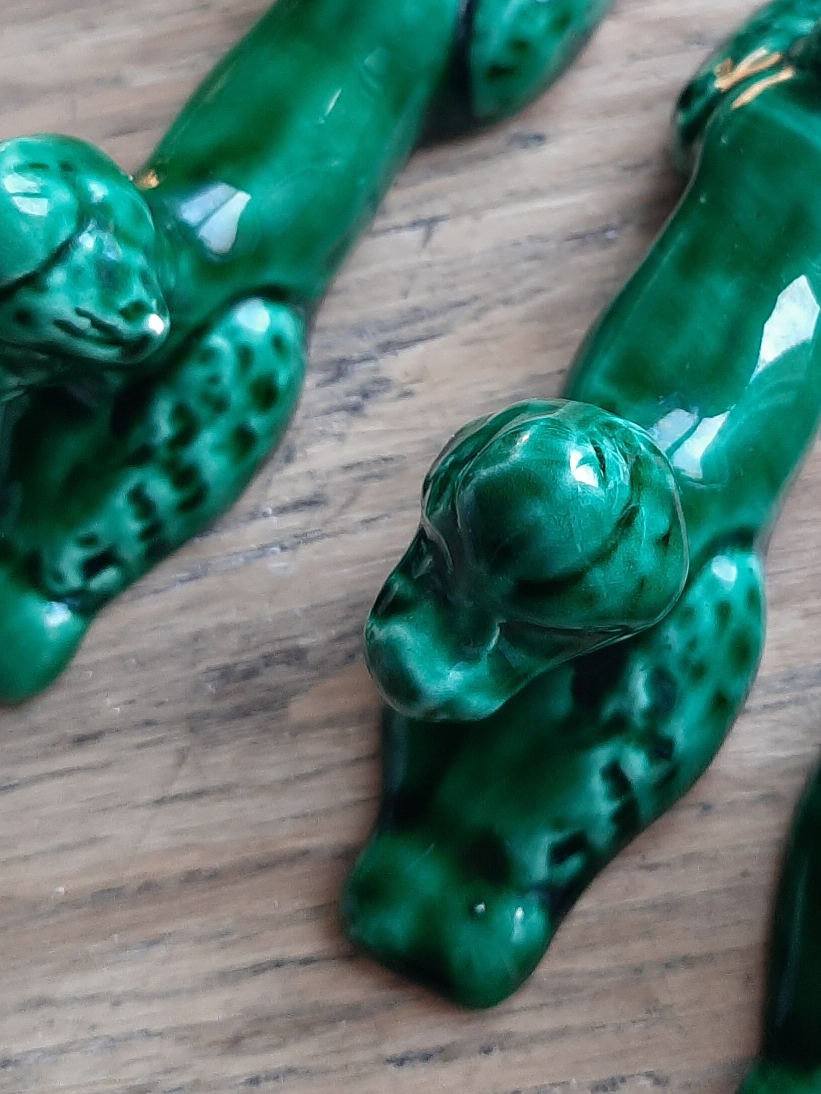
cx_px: 598
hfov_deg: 29.9
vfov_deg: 38.6
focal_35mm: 48
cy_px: 271
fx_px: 1518
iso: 160
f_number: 1.7
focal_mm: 3.93
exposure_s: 1/33
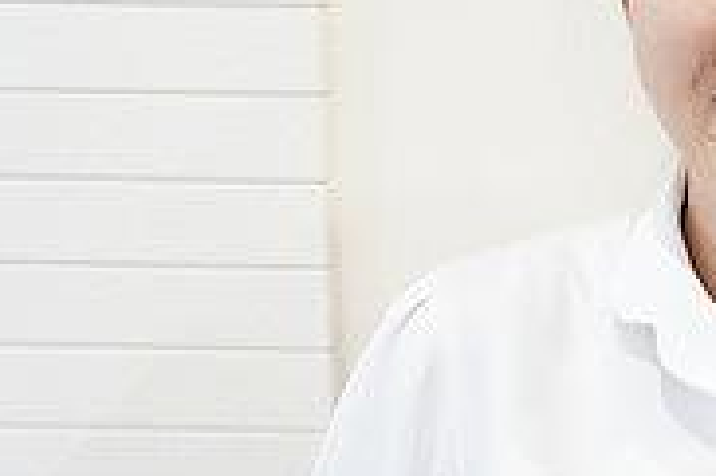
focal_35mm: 59
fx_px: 1172
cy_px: 165
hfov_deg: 30.5
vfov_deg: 22.9
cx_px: 783
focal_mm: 16
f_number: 4
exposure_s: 1/60
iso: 1000
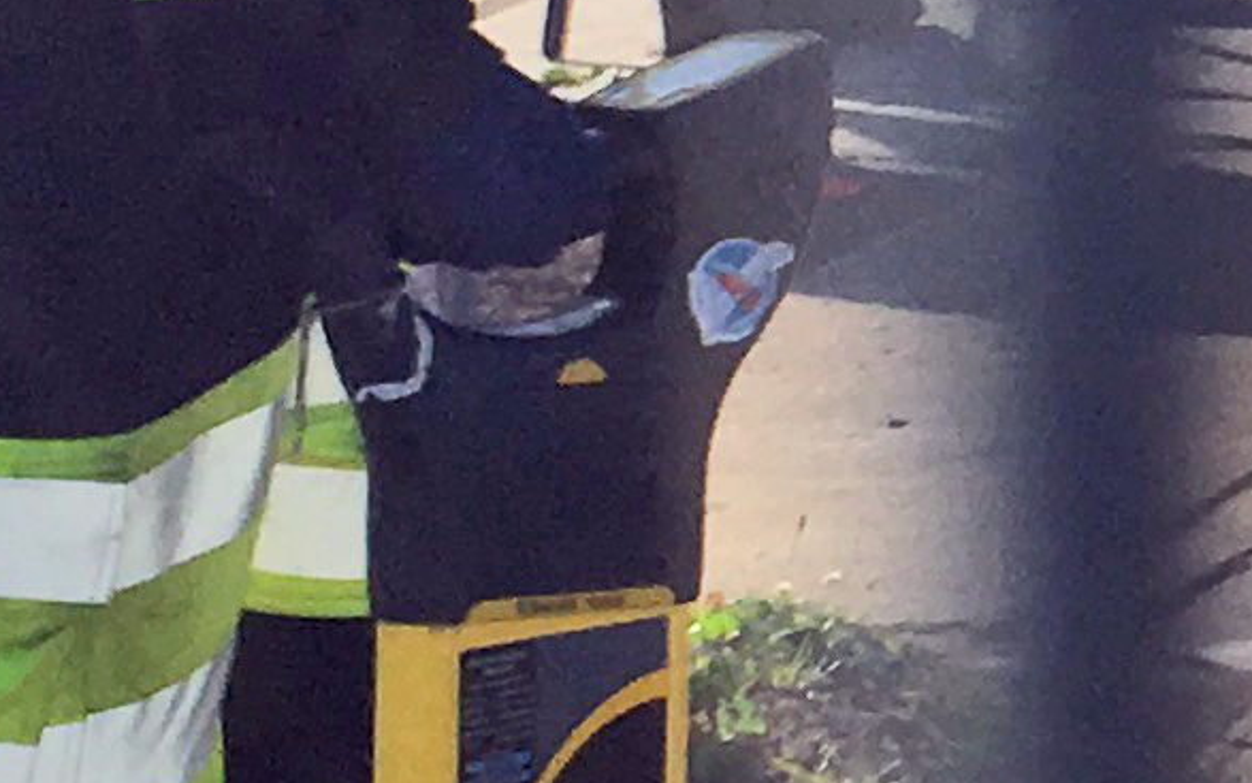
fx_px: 7200
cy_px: -203
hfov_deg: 9.5
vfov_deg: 6.2
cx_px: 2124
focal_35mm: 211
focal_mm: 4.15
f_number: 2.2
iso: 25
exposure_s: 1/1374
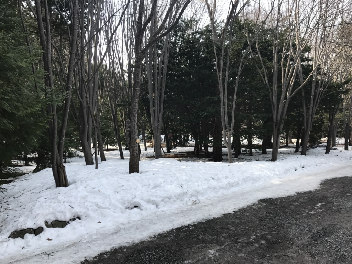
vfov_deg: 49.7
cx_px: 176
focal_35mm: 28
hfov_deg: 63.4
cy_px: 132
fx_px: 285
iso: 20
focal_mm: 3.99
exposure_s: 1/689
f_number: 1.8
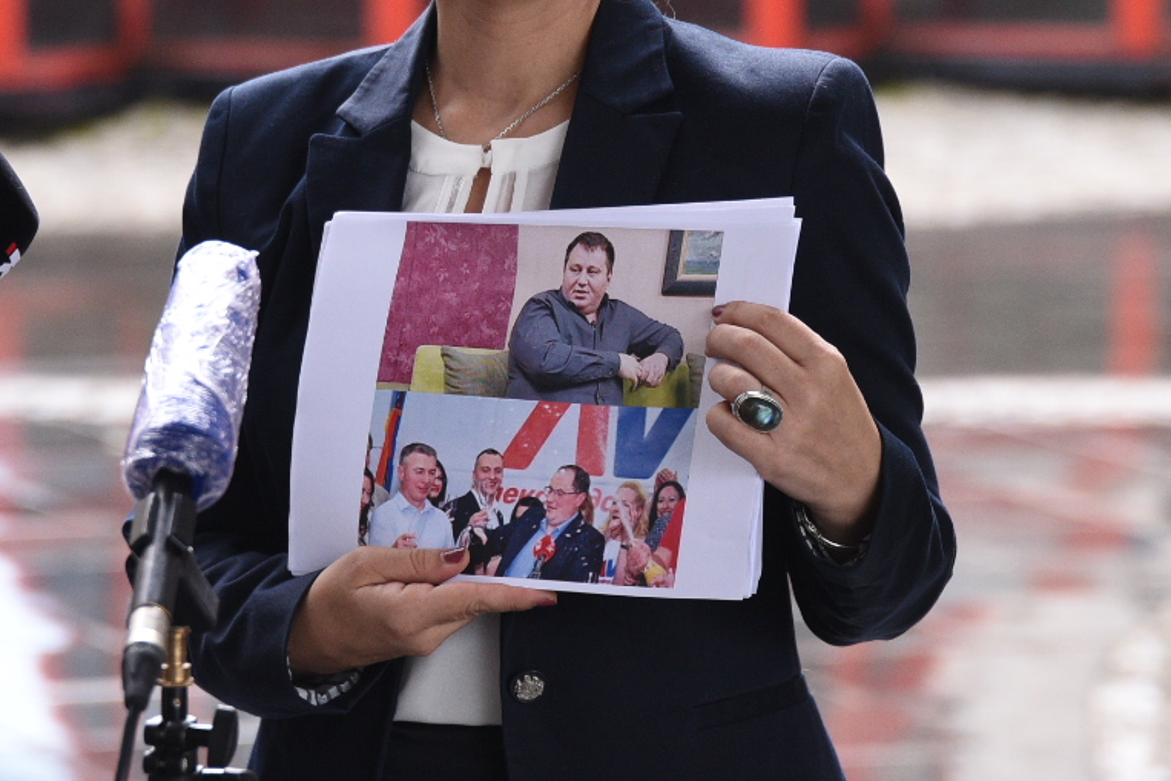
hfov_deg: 9.2
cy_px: 219
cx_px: 533
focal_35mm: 223
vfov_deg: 6.2
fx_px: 7255
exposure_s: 1/320
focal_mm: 105
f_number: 4
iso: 1250
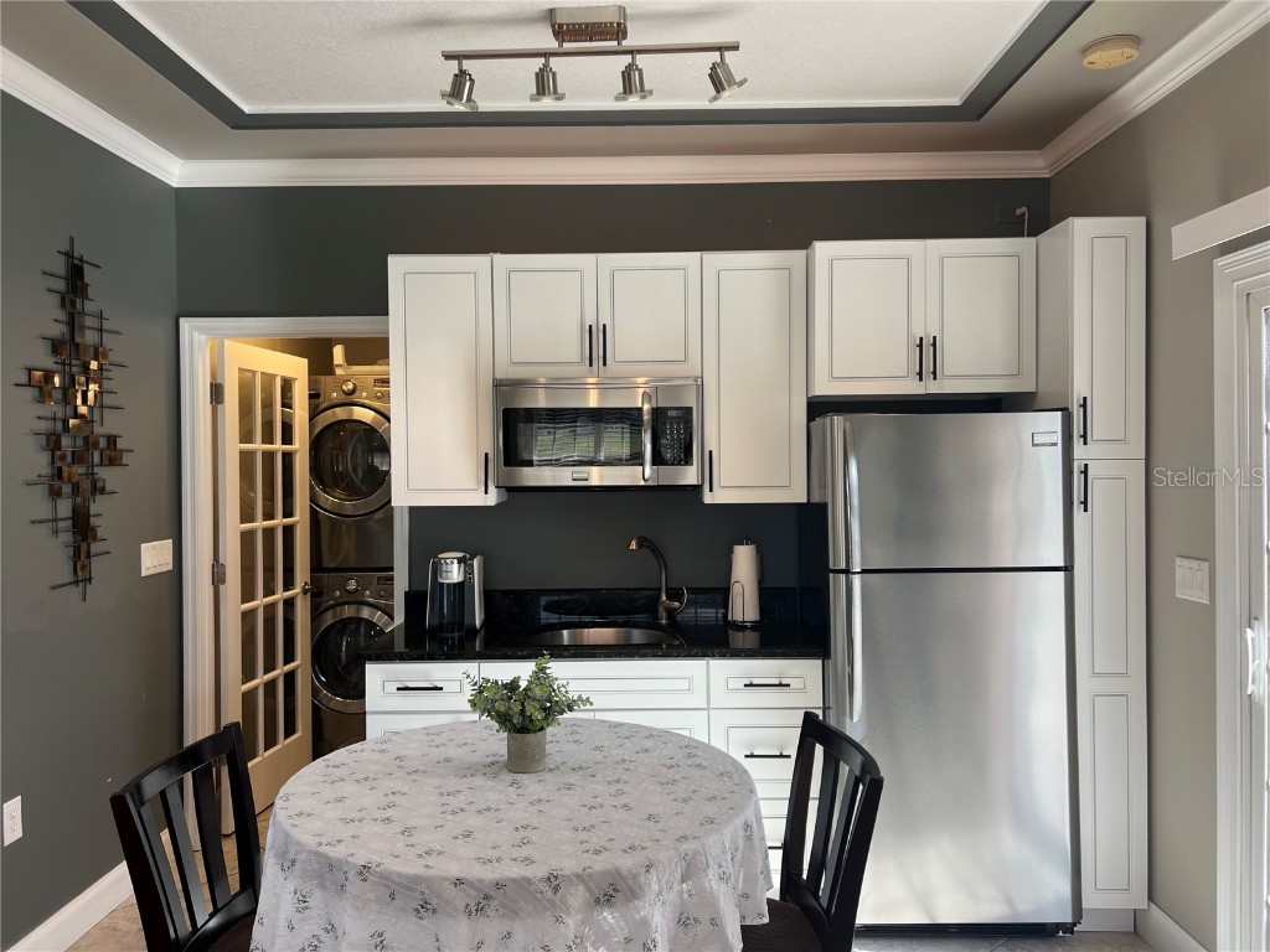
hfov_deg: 67.3
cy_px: 476
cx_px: 635
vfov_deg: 53.1
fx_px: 954
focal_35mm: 26
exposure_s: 1/120
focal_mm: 5.7
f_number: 1.5
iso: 32
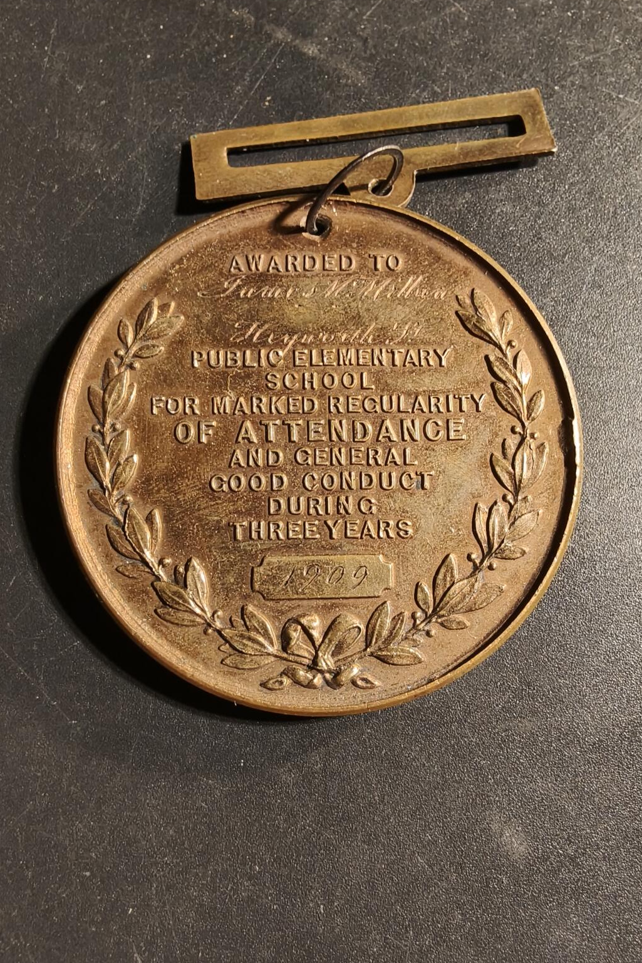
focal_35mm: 28
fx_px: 749
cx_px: 319
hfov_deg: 46.4
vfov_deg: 65.4
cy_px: 515
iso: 320
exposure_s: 1/88.5
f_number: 2
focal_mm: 2.32
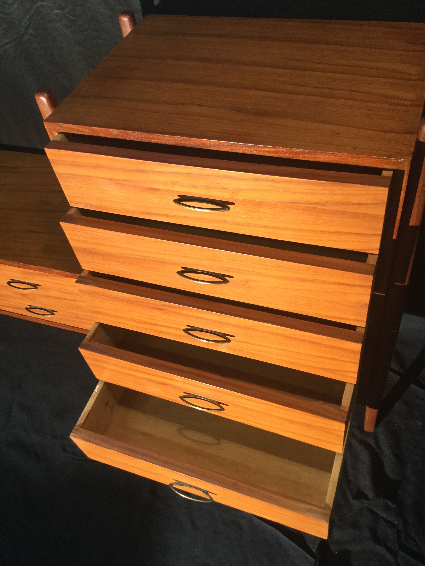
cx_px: 212
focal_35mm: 31
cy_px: 283
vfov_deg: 58.4
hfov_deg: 45.4
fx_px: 507
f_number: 2.4
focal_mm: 3.3
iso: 125
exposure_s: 1/33
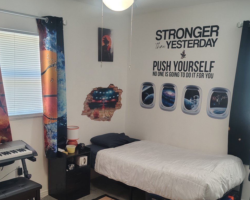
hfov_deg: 46.8
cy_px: 133
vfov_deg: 37.8
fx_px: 289
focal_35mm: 39
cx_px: 114
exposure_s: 1/60
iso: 1469
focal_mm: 5.56
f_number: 1.8
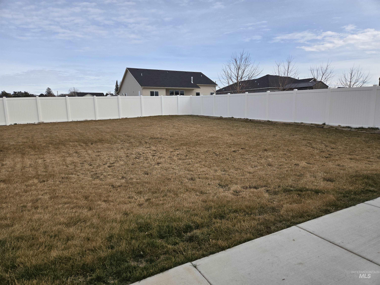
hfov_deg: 73.9
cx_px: 190
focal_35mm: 23
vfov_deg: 58.9
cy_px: 142
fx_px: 252
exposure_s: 1/1695
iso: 25
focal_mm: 5.4
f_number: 1.8
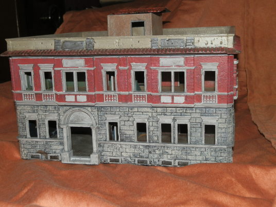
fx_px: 375
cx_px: 138
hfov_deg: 40.4
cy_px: 104
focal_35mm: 47
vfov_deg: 30.9
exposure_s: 1/80
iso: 100
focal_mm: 8.51
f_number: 10.6
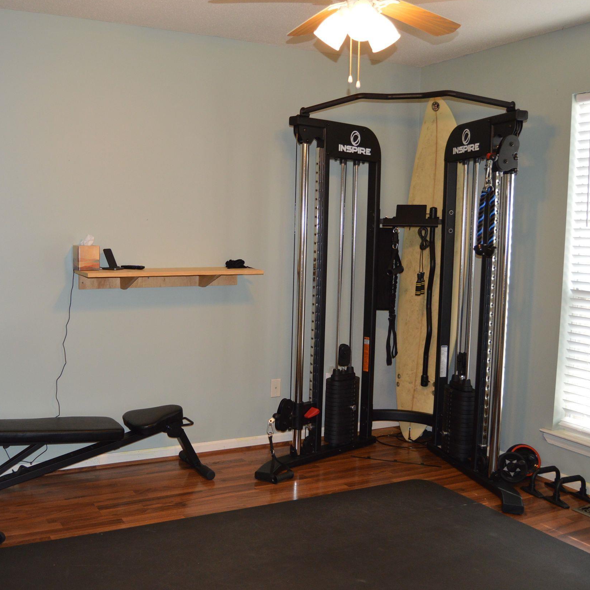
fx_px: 675
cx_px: 218
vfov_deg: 47.2
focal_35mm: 35
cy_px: 296
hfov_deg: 46.8
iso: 720
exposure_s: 1/60
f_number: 3.5
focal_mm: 18
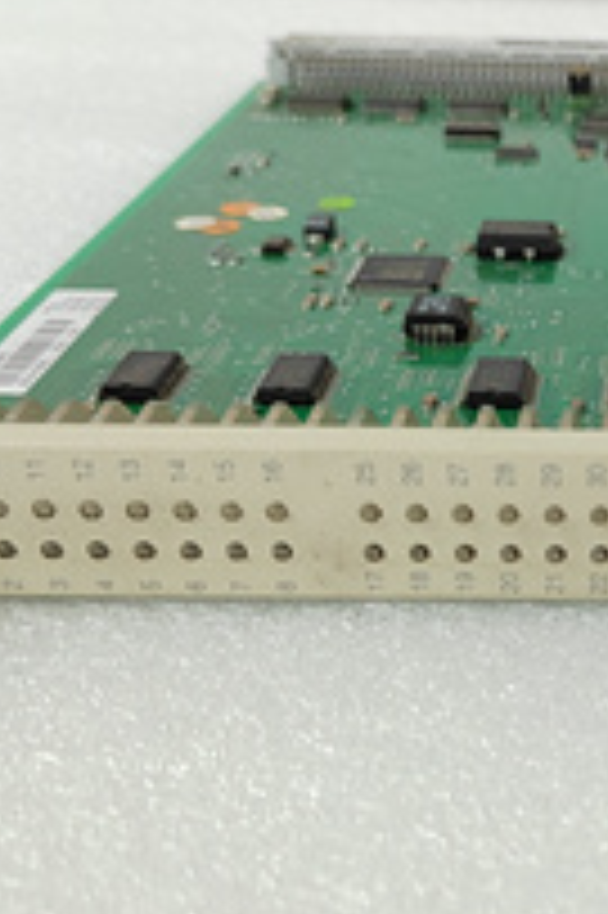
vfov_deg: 33.9
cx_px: 766
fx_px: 1497
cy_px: 484
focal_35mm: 59
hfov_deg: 21.1
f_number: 1.9
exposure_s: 1/60
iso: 1703
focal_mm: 5.52
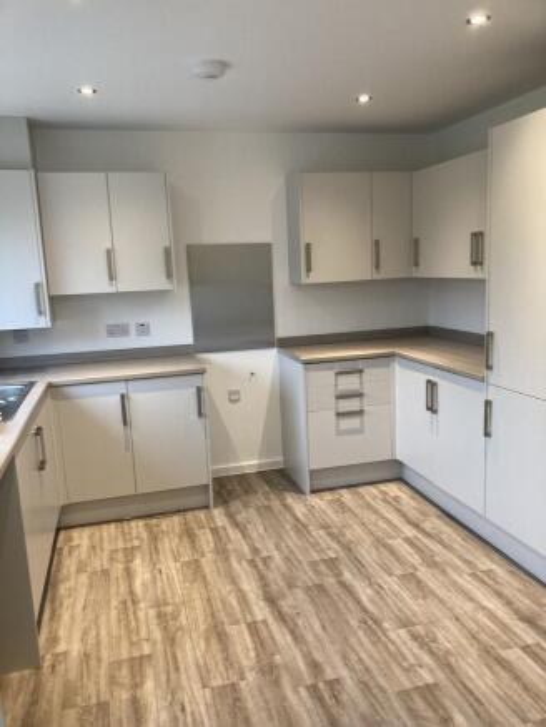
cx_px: 273
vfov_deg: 63.4
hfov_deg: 49.8
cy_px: 364
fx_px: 589
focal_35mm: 28
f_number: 1.8
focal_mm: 3.99
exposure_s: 1/60
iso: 125
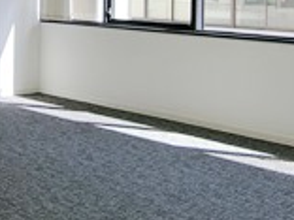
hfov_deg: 23.9
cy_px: -17
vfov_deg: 18.3
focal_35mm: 78
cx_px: -4
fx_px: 662
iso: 80
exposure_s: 1/200
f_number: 2.7
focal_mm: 4.06
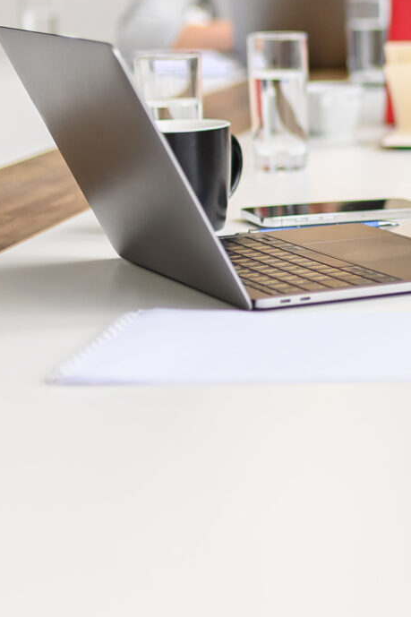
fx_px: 2227
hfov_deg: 10.1
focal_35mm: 130
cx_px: 647
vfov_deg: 15.7
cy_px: 171
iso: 320
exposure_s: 1/400
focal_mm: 35
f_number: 1.4
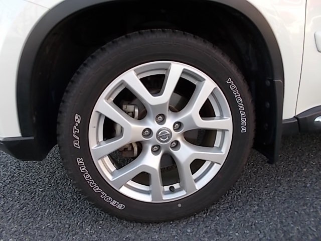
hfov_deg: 67.3
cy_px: 120
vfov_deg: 53.1
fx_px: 241
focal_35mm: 26
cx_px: 160
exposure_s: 1/100
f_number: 3.2
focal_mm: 4.6
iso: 80
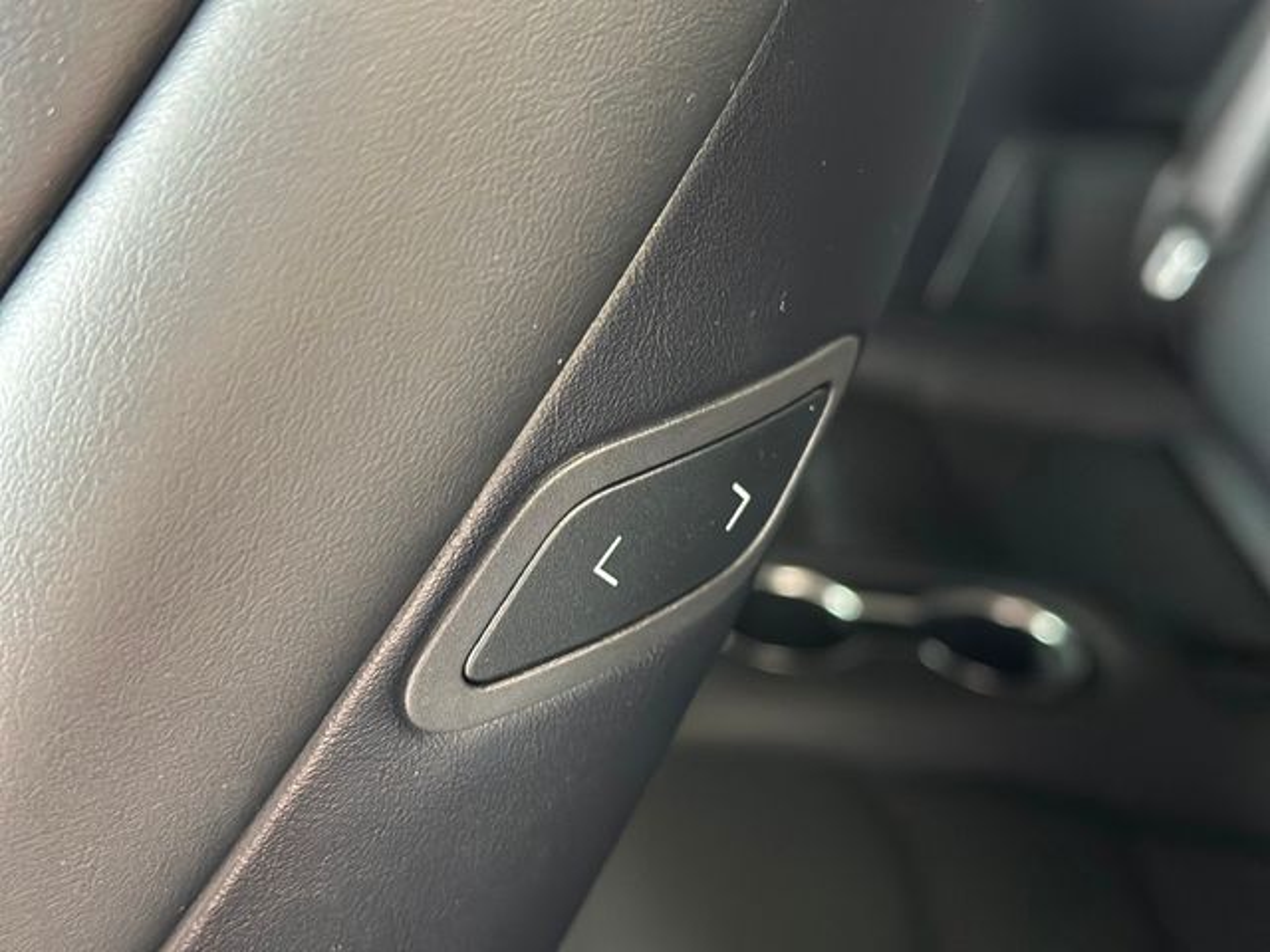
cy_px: 476
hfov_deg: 39.7
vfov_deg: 30.3
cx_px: 635
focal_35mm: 48
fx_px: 1761
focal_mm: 6.86
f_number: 1.78
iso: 800
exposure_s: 1/30
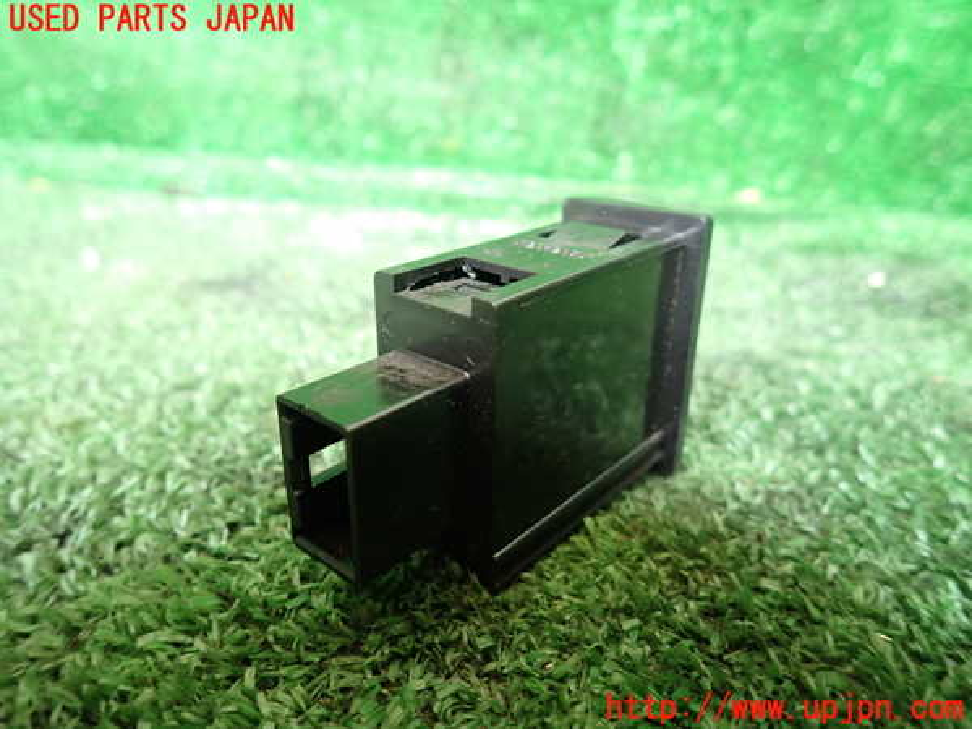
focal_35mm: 25
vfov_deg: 54.9
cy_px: 364
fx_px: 702
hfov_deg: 69.4
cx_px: 486
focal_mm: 4.5
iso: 320
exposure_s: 1/30
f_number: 2
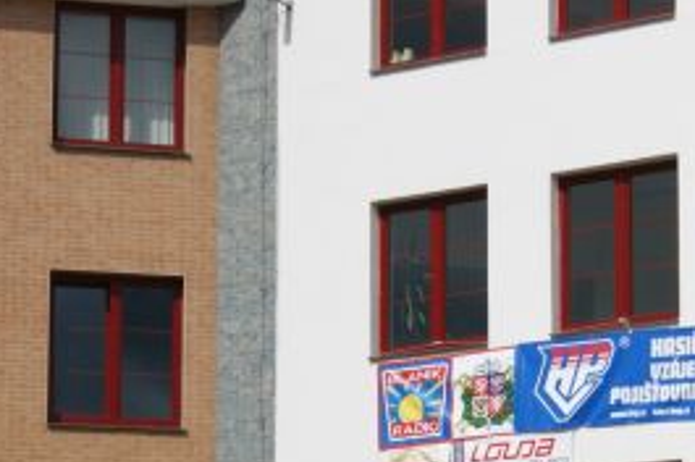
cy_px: 547
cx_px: 446
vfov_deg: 9.9
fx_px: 2622
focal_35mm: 136
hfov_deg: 15.1
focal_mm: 30
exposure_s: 1/320
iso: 100
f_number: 13
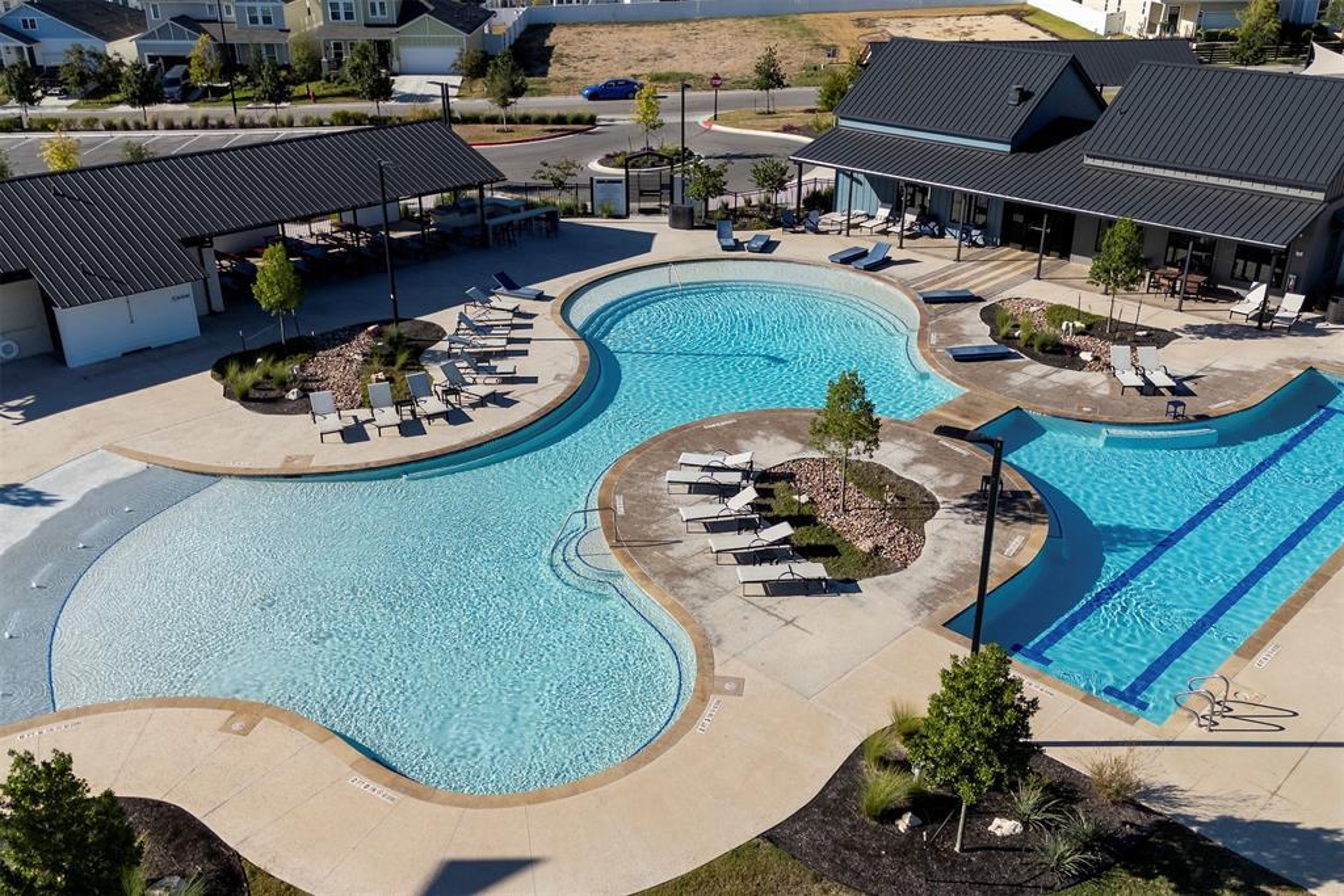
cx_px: 672
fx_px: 821
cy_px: 448
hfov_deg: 78.6
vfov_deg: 57.2
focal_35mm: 22
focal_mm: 22
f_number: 7.1
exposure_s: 1/30
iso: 200
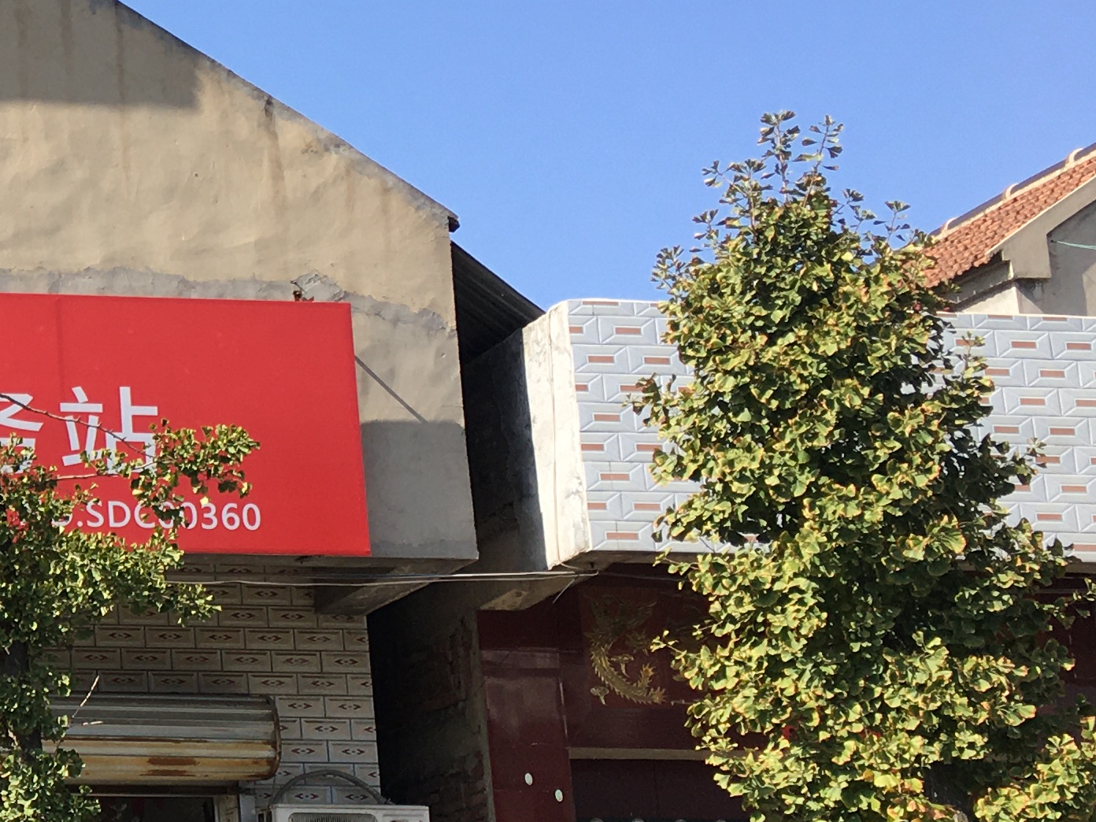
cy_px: 593
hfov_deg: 20.5
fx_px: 2660
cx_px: -468
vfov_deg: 17.5
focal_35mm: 84
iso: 25
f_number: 2.2
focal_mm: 4.15
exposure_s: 1/818
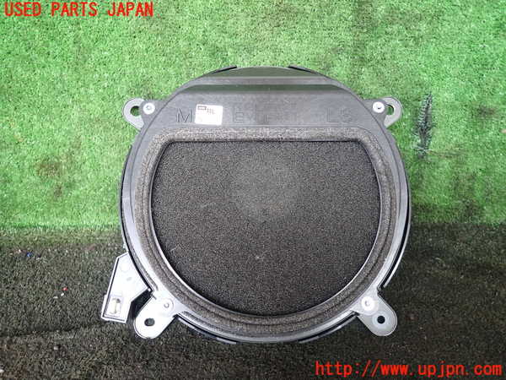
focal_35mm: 25
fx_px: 365
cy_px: 190
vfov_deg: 54.9
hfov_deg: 69.4
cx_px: 253
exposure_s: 1/60
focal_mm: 4.5
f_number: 2
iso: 200
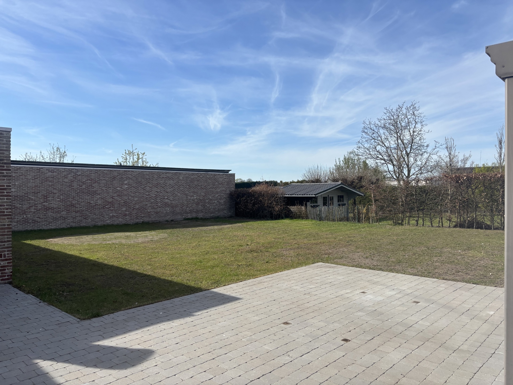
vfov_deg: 53.1
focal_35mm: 26
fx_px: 385
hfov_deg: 67.3
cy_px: 192
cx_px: 256
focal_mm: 5.96
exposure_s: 1/3937
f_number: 1.6
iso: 50
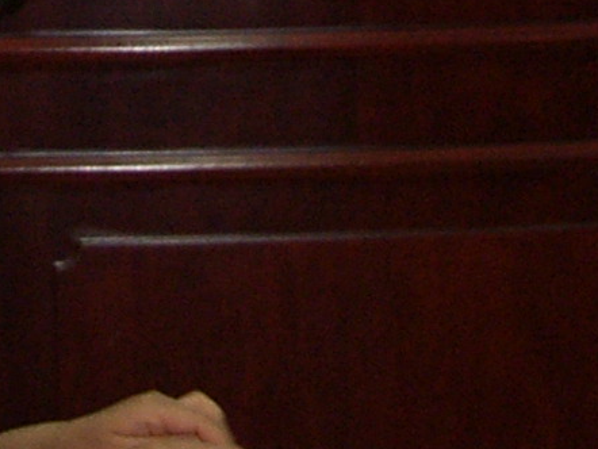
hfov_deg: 4.1
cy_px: -633
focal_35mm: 480
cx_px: 290
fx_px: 8297
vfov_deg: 3.1
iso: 100
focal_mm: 16.7
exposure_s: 1/60
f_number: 2.8
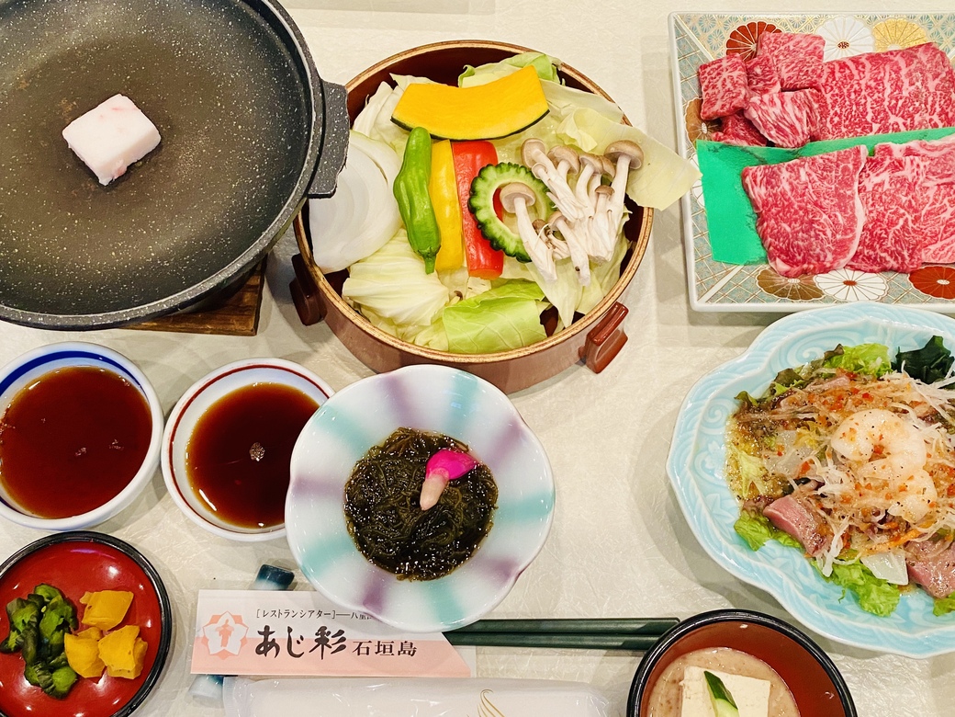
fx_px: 717
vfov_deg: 53.1
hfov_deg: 67.3
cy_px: 358
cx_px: 478
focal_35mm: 26
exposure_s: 1/60
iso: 160
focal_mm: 4.25
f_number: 1.8
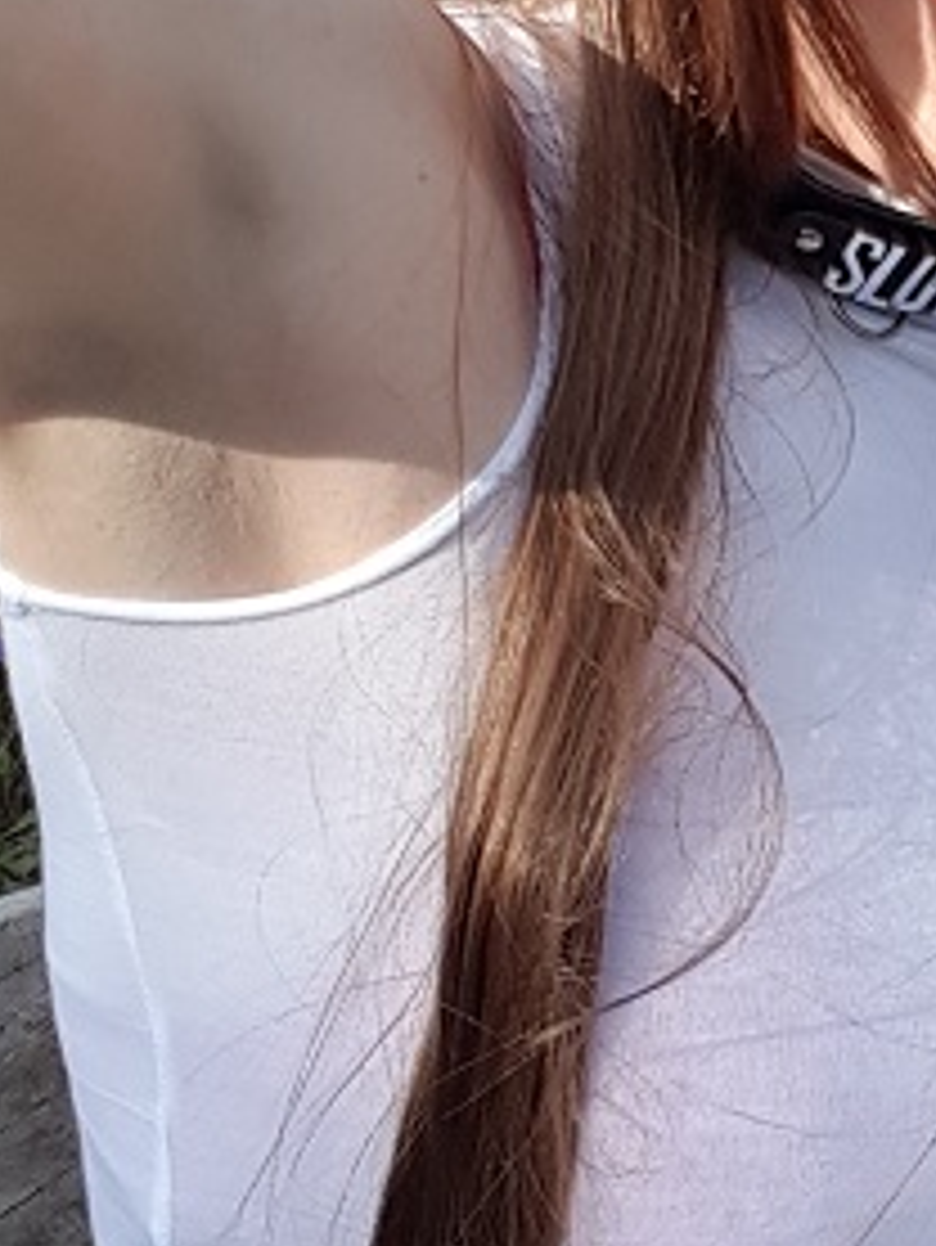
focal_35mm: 59
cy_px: 711
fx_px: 2125
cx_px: 1224
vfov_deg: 32.6
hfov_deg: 22.2
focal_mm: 2.1
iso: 50
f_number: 1.7
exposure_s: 1/956
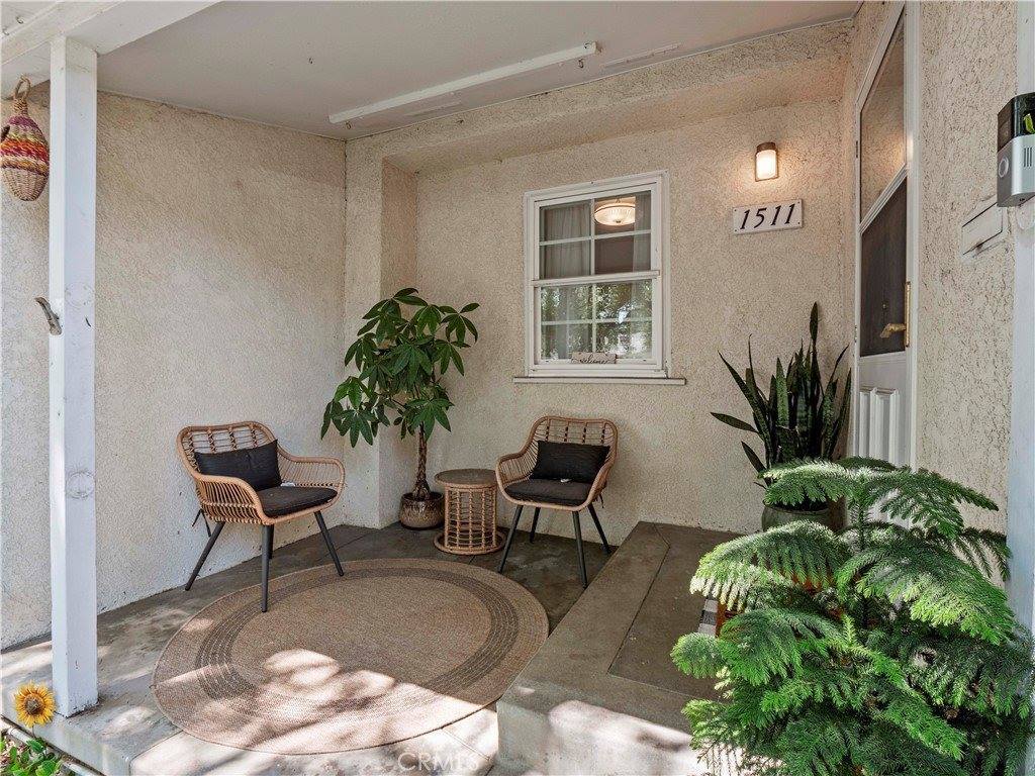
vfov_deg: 78.1
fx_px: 478
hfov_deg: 94.5
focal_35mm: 16
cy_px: 388
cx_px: 518
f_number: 8
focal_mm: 8
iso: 200
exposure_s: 1/13
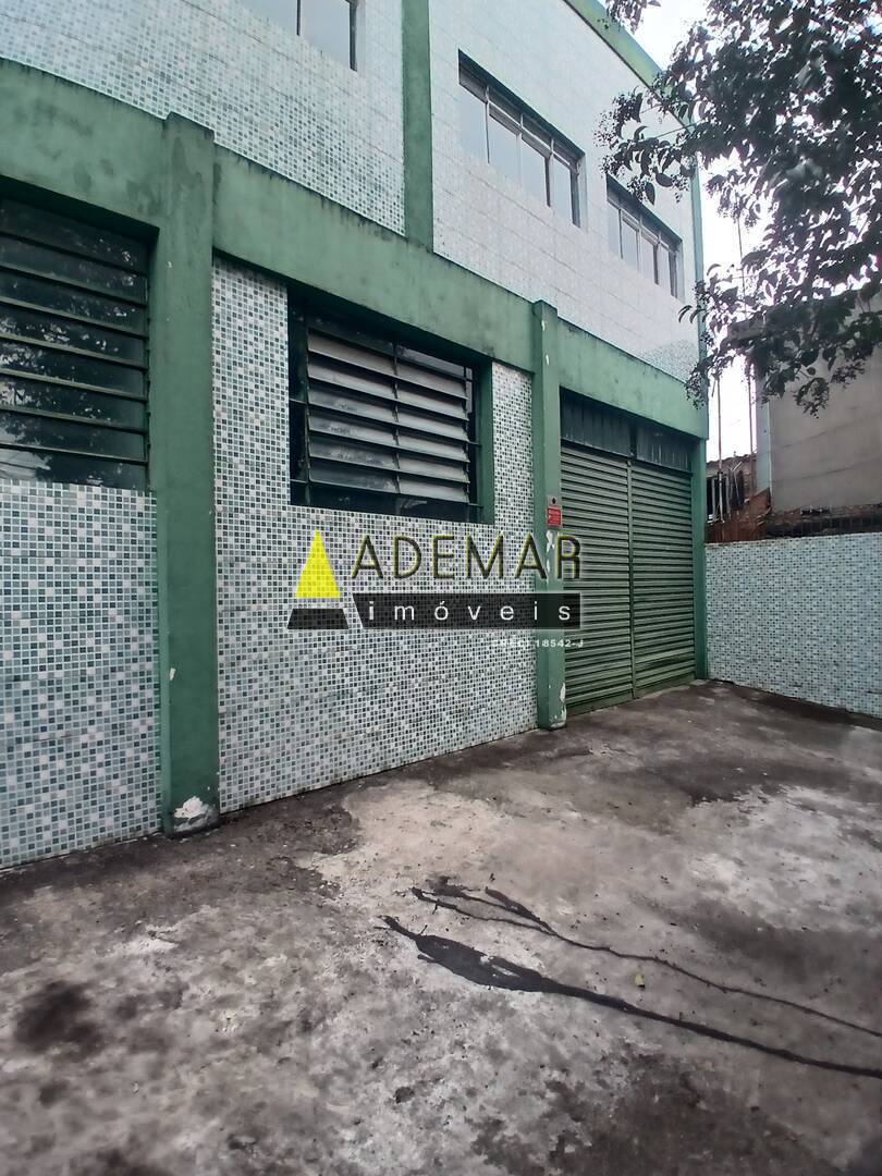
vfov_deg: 91.0
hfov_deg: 74.7
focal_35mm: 17
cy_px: 588
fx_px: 578
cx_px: 441
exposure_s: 1/146
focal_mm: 1.4
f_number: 2.2
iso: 50
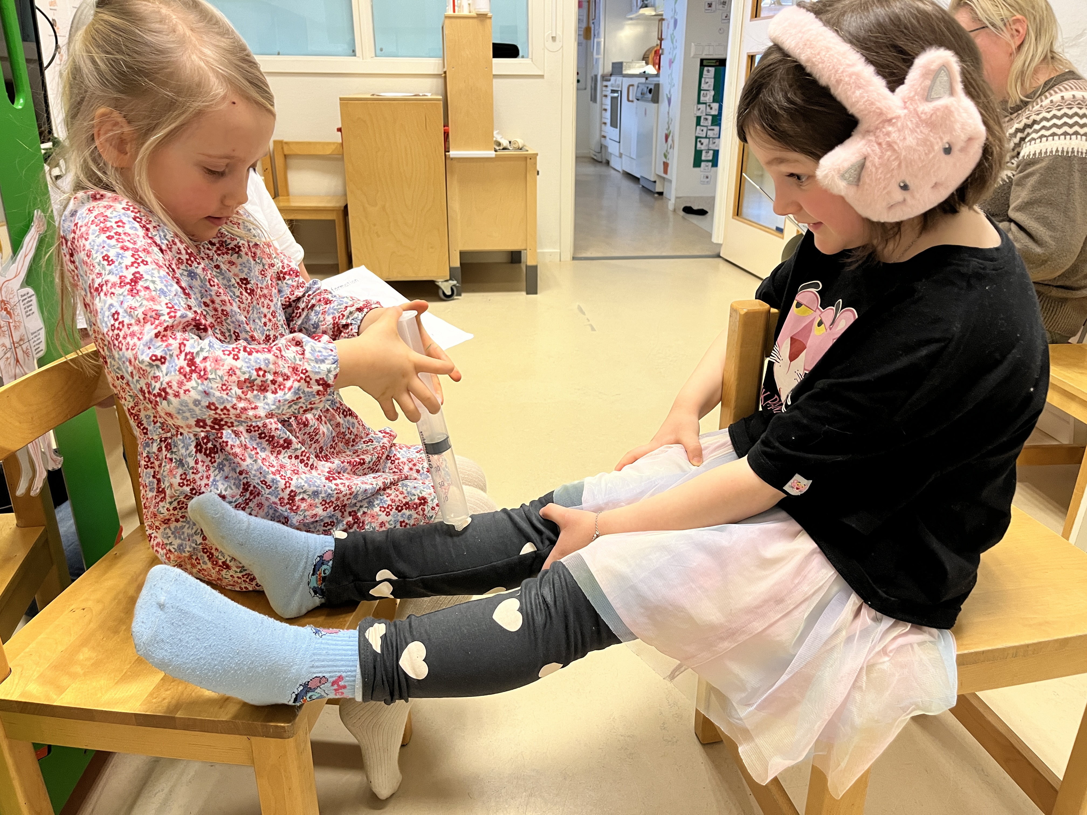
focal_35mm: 26
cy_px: 408
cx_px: 544
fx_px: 816
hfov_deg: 67.3
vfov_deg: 53.1
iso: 125
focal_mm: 5.1
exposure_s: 1/50
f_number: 1.6
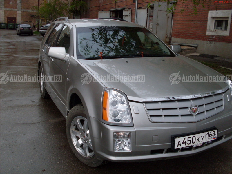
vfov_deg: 37.7
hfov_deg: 49.0
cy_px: 87
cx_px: 116
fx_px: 255
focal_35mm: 38
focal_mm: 6.3
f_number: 2.8
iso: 80
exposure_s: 1/500
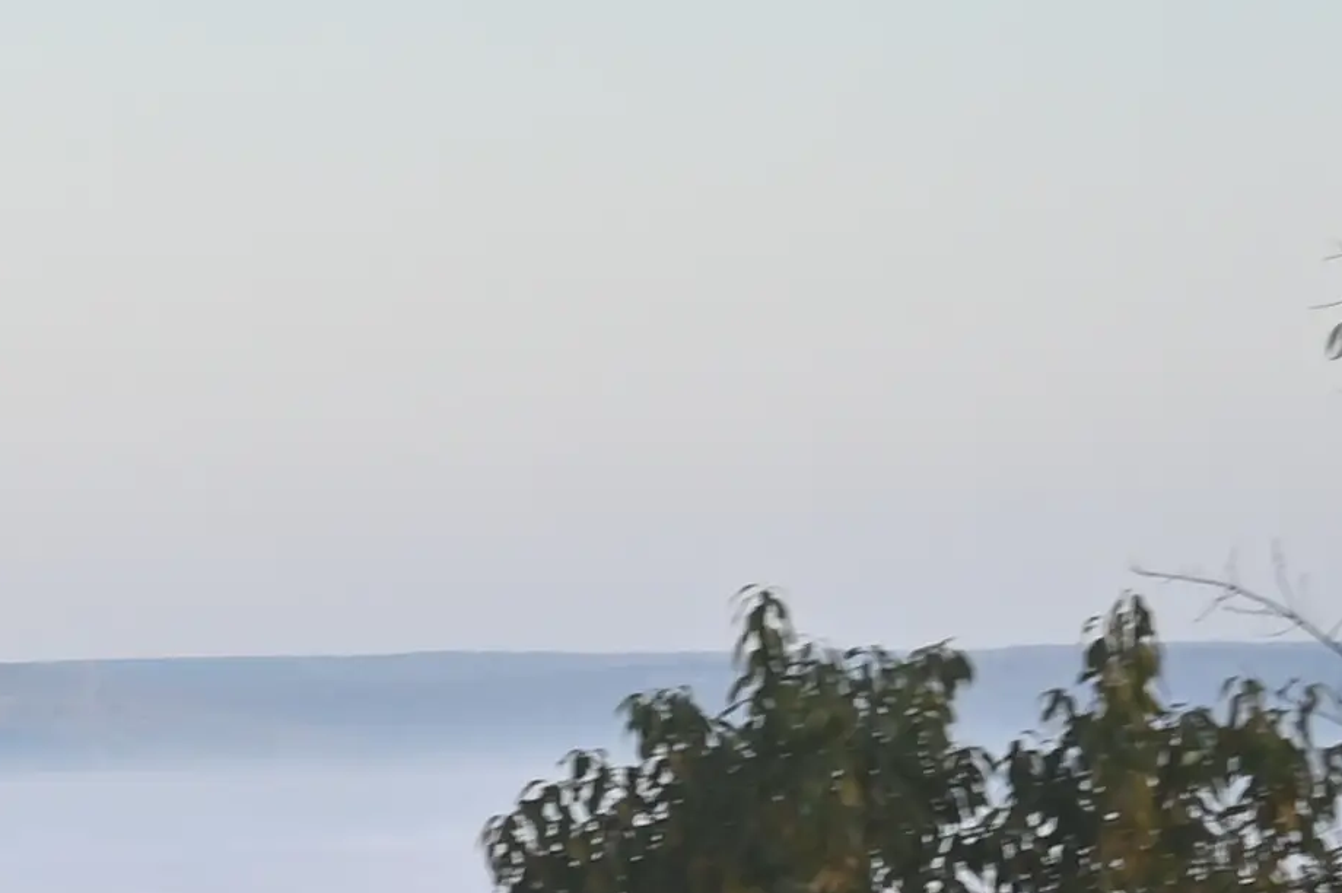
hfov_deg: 4.3
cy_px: 763
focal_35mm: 460
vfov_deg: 3.0
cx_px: -2992
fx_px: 17135
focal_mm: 70
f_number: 5.6
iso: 140
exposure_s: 1/250
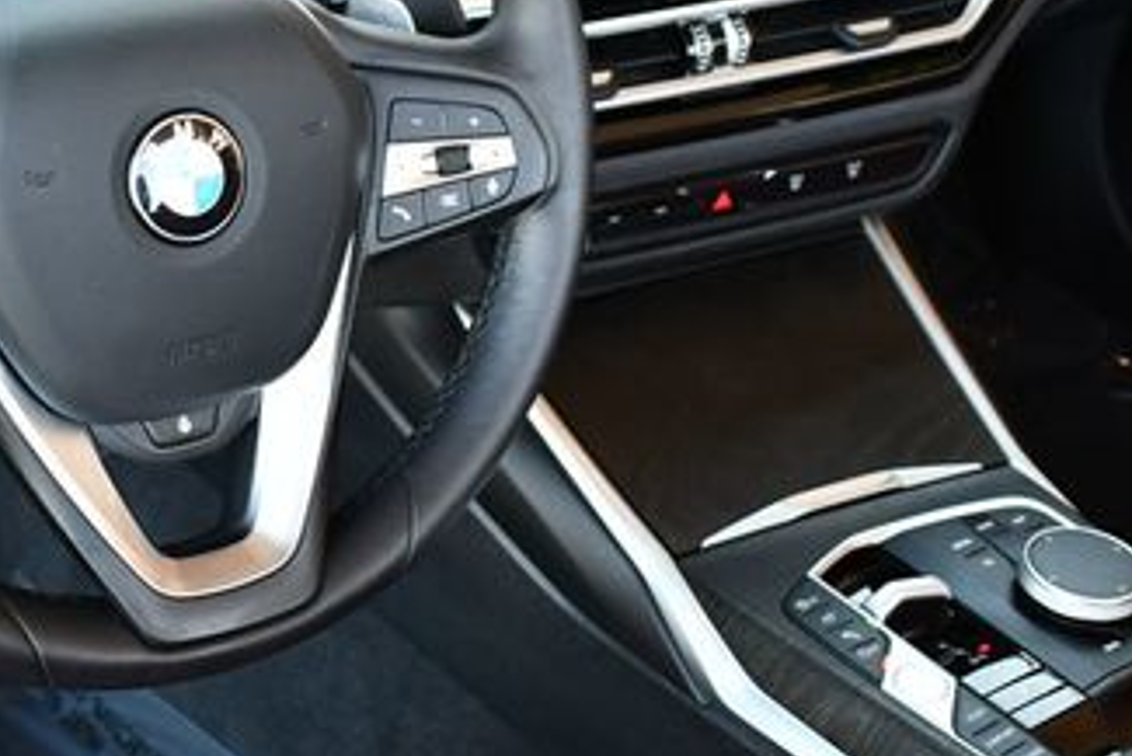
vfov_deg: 19.1
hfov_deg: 27.9
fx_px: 2233
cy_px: 192
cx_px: 244
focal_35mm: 71
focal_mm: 18
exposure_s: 1/200
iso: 800
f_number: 3.5
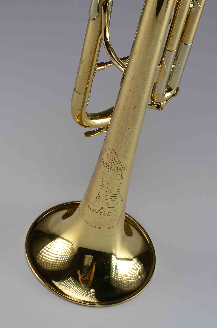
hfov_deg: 17.4
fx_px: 708
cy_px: 164
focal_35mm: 78
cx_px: 108
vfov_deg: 26.0
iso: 100
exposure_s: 1/80
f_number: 16
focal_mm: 52
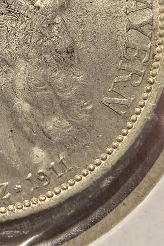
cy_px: 9
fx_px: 1378
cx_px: -42
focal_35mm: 202
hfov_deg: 6.8
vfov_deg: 10.1
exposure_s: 1/50
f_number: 2
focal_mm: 6.98
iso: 160
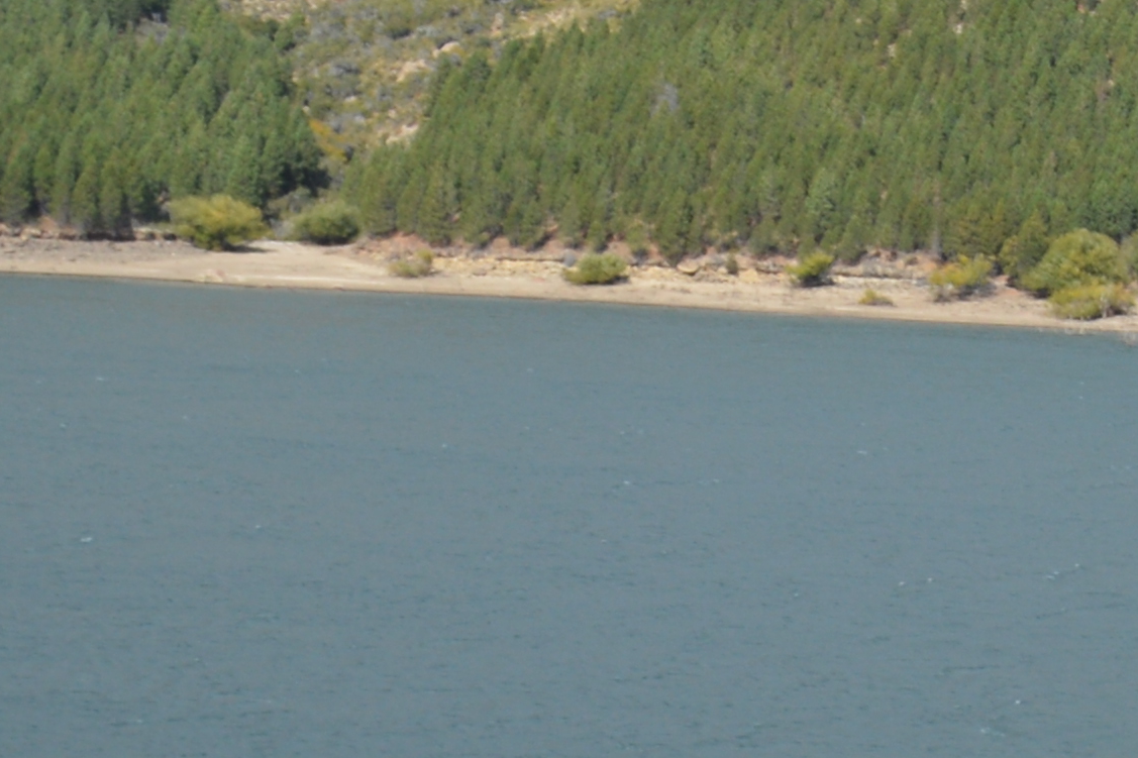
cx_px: 1690
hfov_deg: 12.2
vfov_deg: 8.3
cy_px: -549
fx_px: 5057
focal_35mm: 160
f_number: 8
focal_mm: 20
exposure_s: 1/250
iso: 100
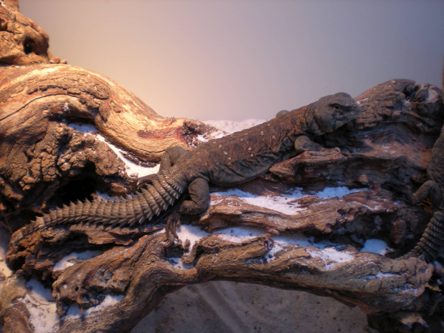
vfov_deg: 37.7
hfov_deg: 49.0
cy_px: 166
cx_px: 222
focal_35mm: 38
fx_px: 487
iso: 102
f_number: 3.1
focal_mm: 6.3
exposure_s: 1/70
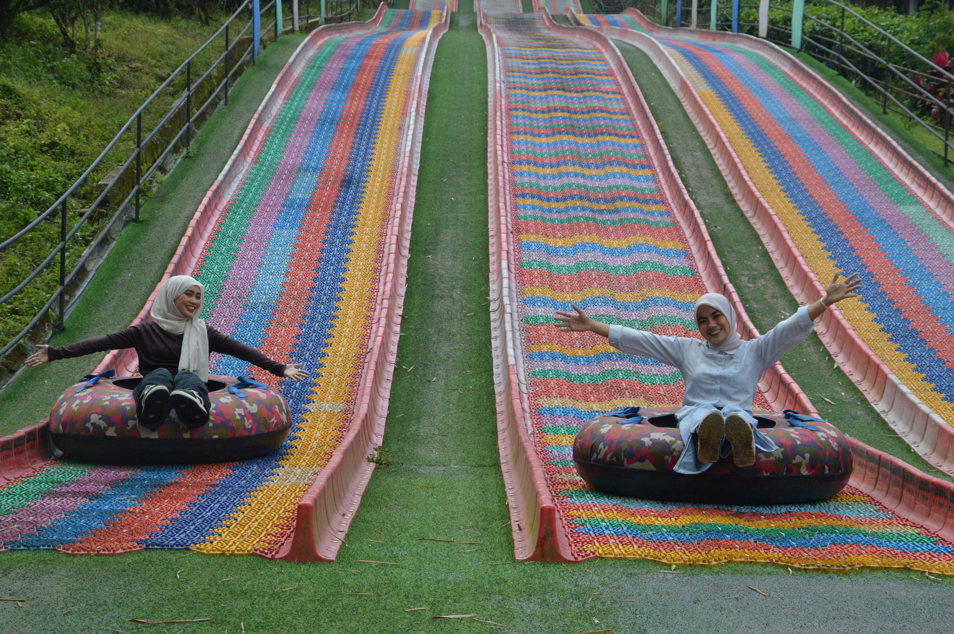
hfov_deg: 28.1
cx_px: 477
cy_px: 317
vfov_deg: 18.9
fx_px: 1906
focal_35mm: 72
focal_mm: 48
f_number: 8
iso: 800
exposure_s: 1/800
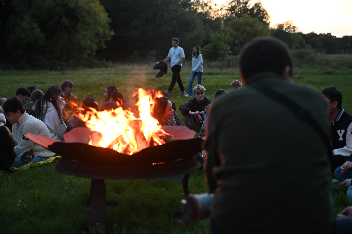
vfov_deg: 23.0
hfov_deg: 34.0
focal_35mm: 59
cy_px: 117
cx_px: 176
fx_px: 576
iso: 3200
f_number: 2.8
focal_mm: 59
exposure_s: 1/80
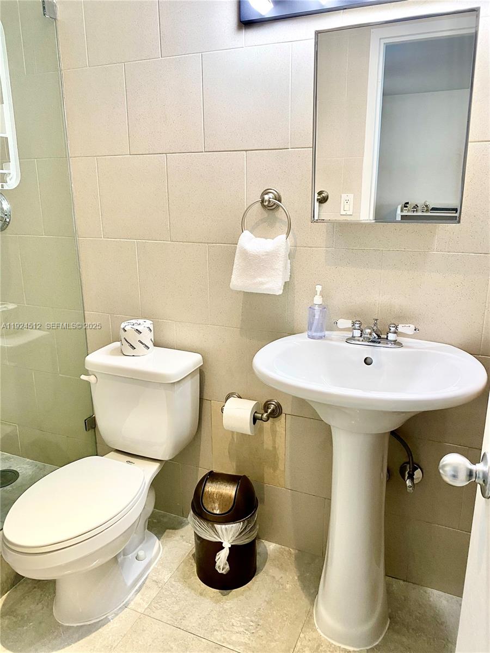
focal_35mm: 26
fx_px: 491
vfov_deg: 67.3
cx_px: 245
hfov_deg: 53.1
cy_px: 326
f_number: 1.8
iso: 100
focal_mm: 4.25
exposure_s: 1/60
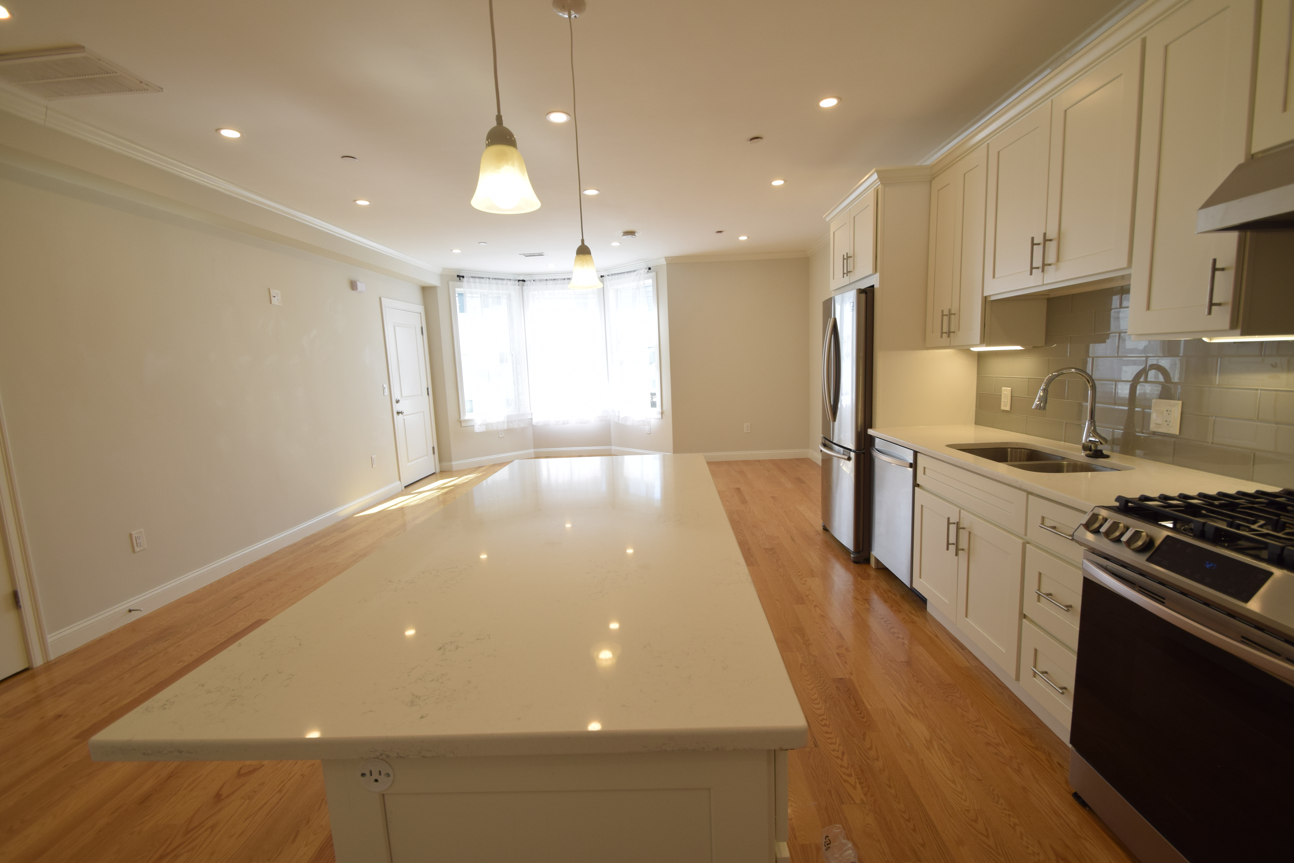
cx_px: 647
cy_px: 432
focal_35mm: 15
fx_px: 539
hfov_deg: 100.4
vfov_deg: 77.3
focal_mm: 10
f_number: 6.3
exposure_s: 1/160
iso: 400
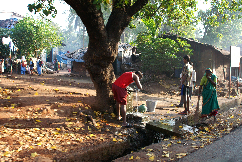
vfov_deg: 35.9
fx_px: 249
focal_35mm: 37
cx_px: 119
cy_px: 82
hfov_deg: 51.9
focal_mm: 24
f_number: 4.5
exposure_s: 1/250
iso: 200
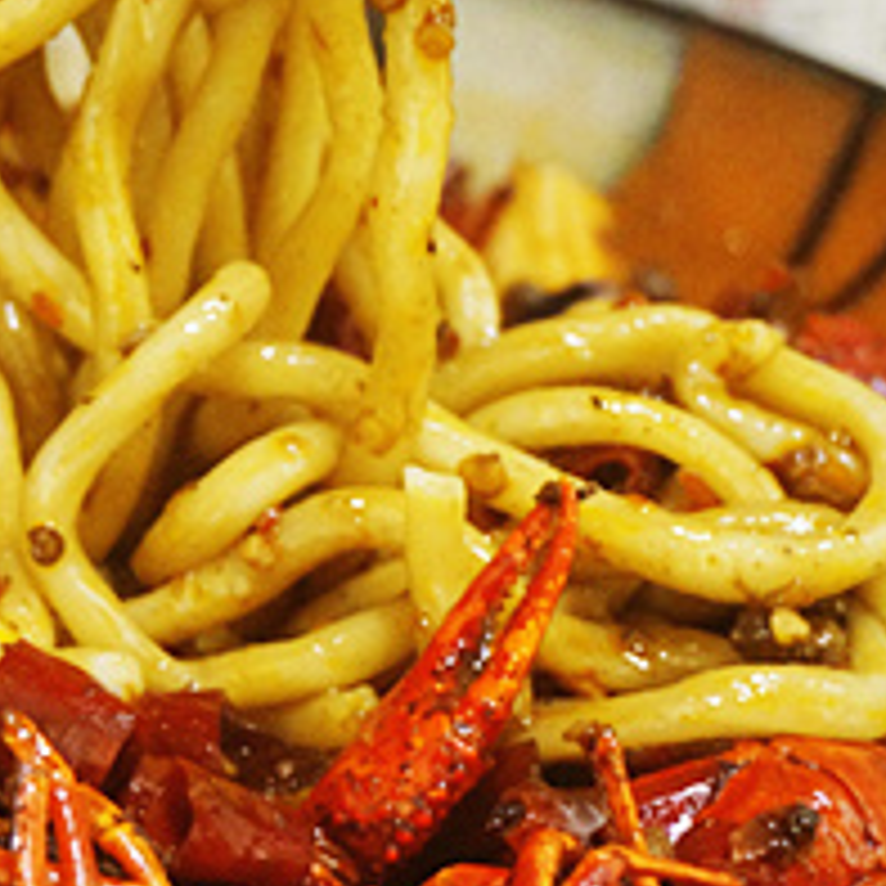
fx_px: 4381
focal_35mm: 151
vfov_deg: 11.5
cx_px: -238
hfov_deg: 11.3
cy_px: 301
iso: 2000
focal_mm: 39
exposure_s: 1/60
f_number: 5.6
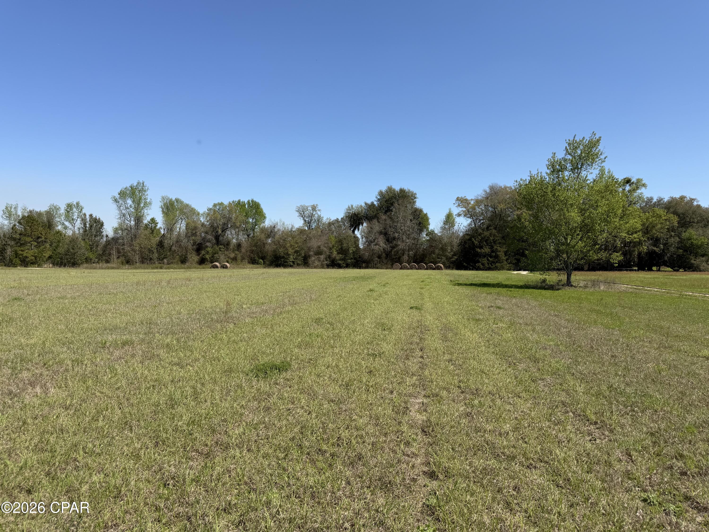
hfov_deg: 71.6
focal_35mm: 24
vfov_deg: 56.8
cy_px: 266
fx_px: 492
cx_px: 354
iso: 80
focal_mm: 6.76
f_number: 1.78
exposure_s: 1/4673
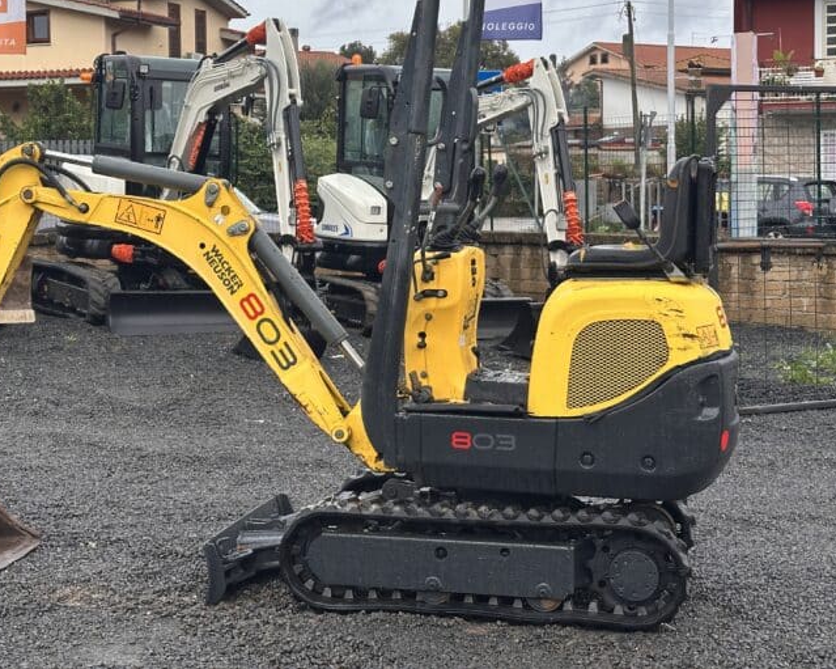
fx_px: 1633
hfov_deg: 28.7
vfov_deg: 23.0
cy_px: 228
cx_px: 344
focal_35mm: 66
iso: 64
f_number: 1.78
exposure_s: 1/1107
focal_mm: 6.86
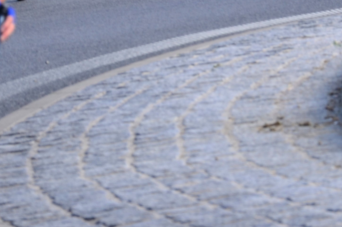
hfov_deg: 5.1
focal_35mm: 405
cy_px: 0
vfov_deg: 3.4
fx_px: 3842
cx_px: 78
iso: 100
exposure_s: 1/320
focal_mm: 105
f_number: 5.6
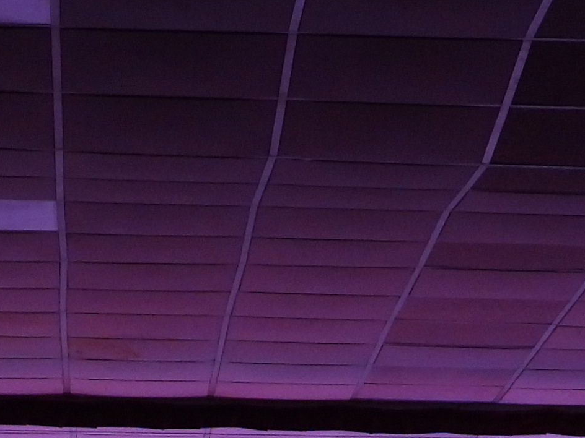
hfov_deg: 8.1
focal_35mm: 244
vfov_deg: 5.8
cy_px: 1066
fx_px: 4124
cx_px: 320
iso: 200
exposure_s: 1/30
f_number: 3.2
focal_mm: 9
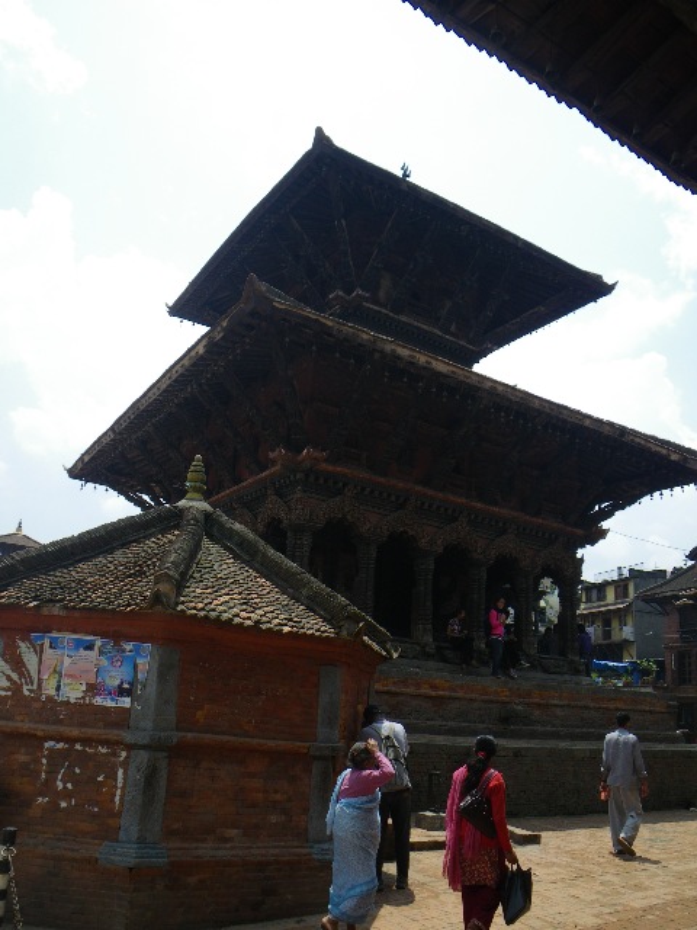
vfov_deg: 63.4
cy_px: 465
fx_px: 752
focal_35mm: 28
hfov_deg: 49.7
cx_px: 348
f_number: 4.2
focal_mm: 5
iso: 50
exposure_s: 1/320
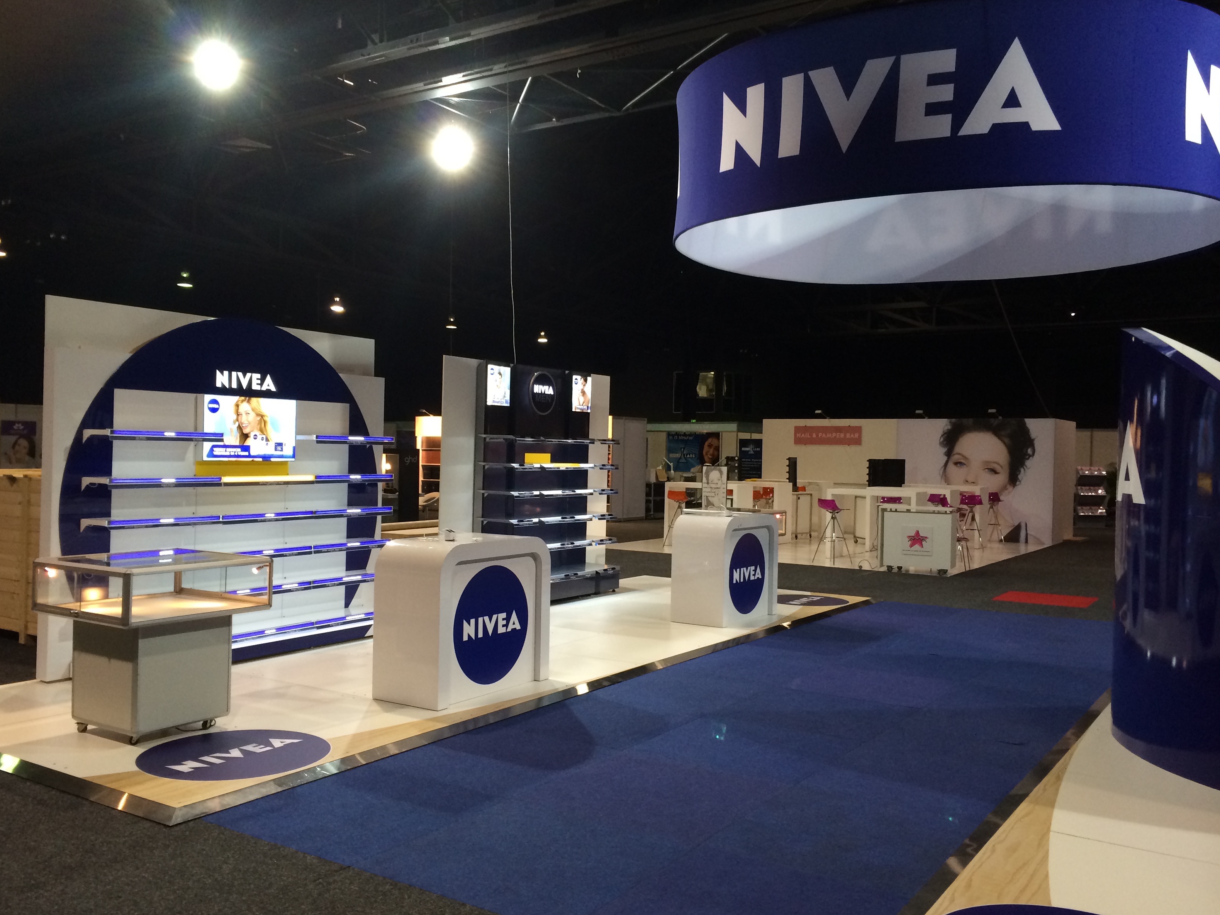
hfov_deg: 58.3
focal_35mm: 31
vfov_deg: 45.4
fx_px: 1093
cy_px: 462
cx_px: 592
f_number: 2.2
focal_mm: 4.12
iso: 80
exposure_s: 1/33
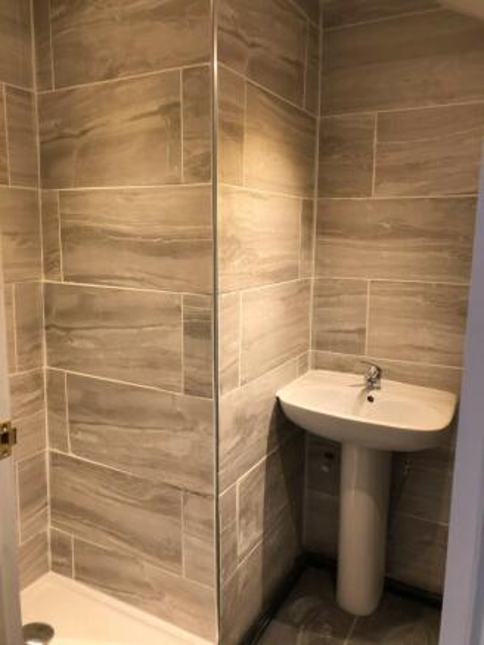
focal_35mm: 28
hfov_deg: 49.8
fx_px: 522
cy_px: 322
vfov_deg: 63.4
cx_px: 242
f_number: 1.8
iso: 32
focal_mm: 4
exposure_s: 1/33
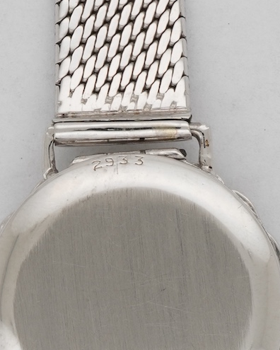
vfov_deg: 13.3
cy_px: 298
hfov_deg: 10.7
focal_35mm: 144
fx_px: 1492
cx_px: 127
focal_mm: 30
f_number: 22
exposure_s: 1/125
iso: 320
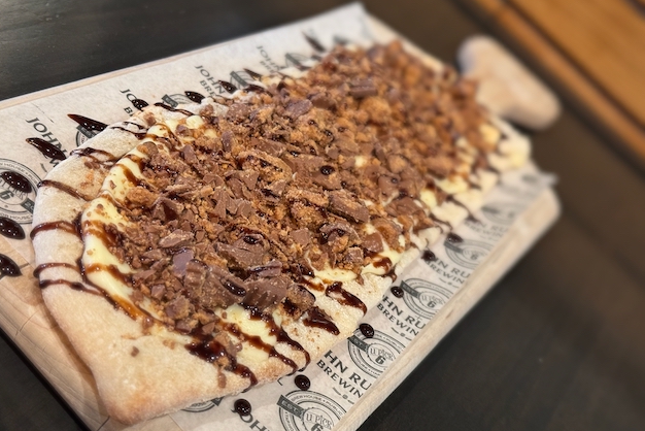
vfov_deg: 26.5
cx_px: 316
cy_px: 205
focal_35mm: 51
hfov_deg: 38.9
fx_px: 914
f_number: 1.78
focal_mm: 6.76
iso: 250
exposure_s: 1/40
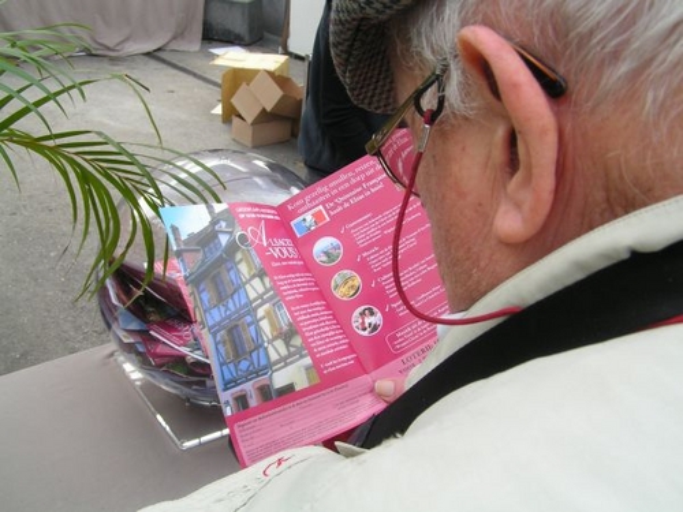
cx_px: 342
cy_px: 256
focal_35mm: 38
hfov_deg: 49.0
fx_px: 750
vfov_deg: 37.7
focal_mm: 6.3
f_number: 4.5
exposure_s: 1/100
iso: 50
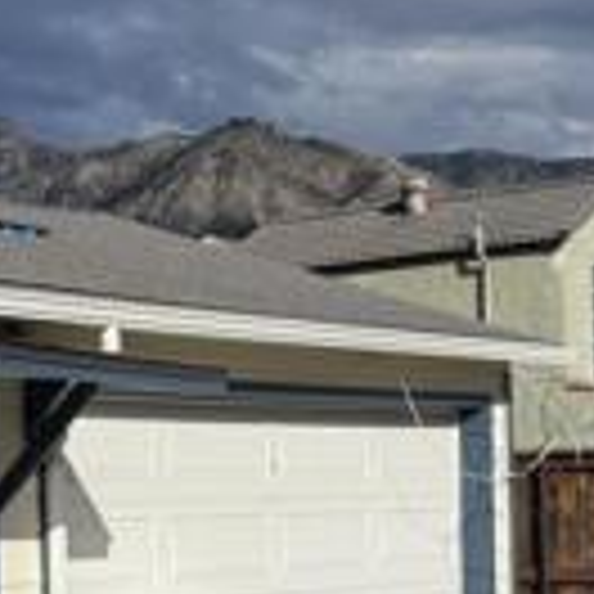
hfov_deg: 16.0
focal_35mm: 103
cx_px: -180
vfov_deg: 16.6
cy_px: 549
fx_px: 2000
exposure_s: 1/8130
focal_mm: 6.76
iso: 80
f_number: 1.78
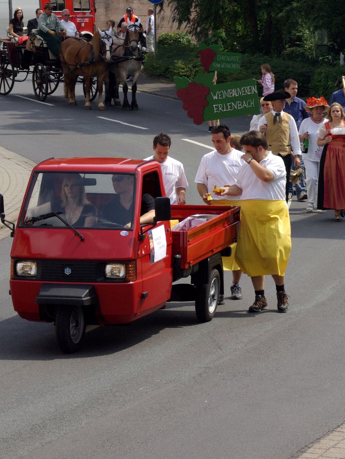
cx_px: 284
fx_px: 2471
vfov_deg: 10.6
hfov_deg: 8.0
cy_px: 191
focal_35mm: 186
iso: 400
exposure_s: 1/750
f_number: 8
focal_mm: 68
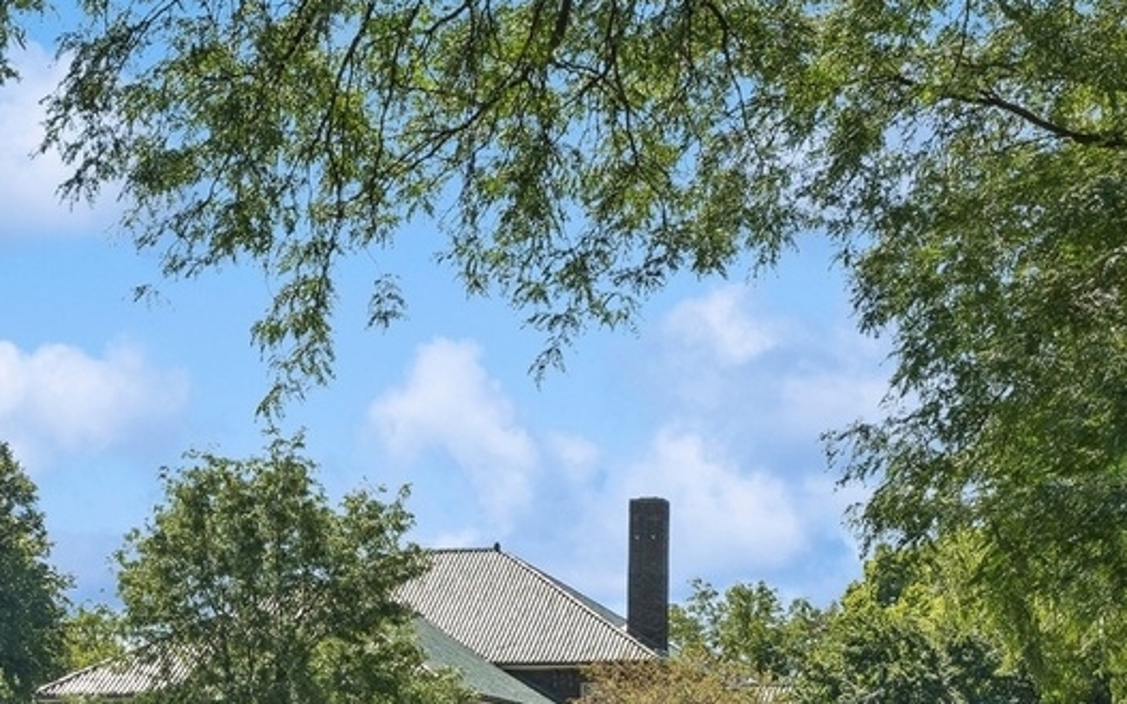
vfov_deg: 13.4
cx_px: -58
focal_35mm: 94
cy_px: 937
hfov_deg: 21.2
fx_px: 2886
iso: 320
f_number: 8
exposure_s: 1/400
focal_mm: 20
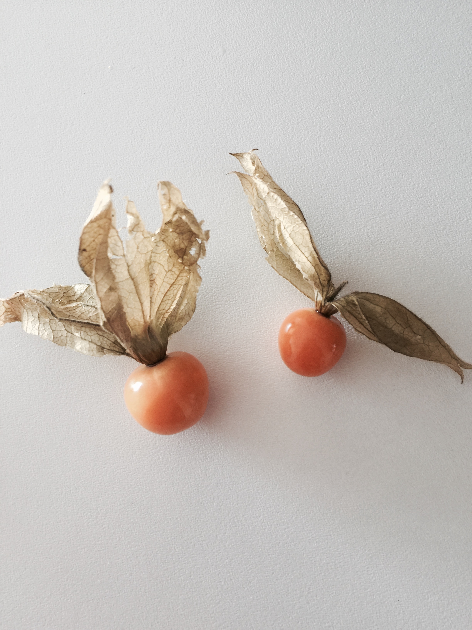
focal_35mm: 29
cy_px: 315
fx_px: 527
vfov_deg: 61.7
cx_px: 236
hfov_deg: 48.2
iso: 32
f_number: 2.2
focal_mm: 4.15
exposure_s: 1/15
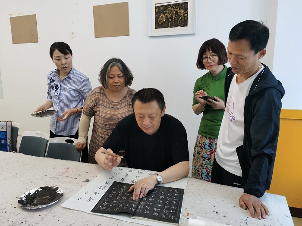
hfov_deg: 65.3
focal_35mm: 27
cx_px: 151
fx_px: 236
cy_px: 113
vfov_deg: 51.4
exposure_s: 1/60
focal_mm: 5.56
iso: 200
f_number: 1.6
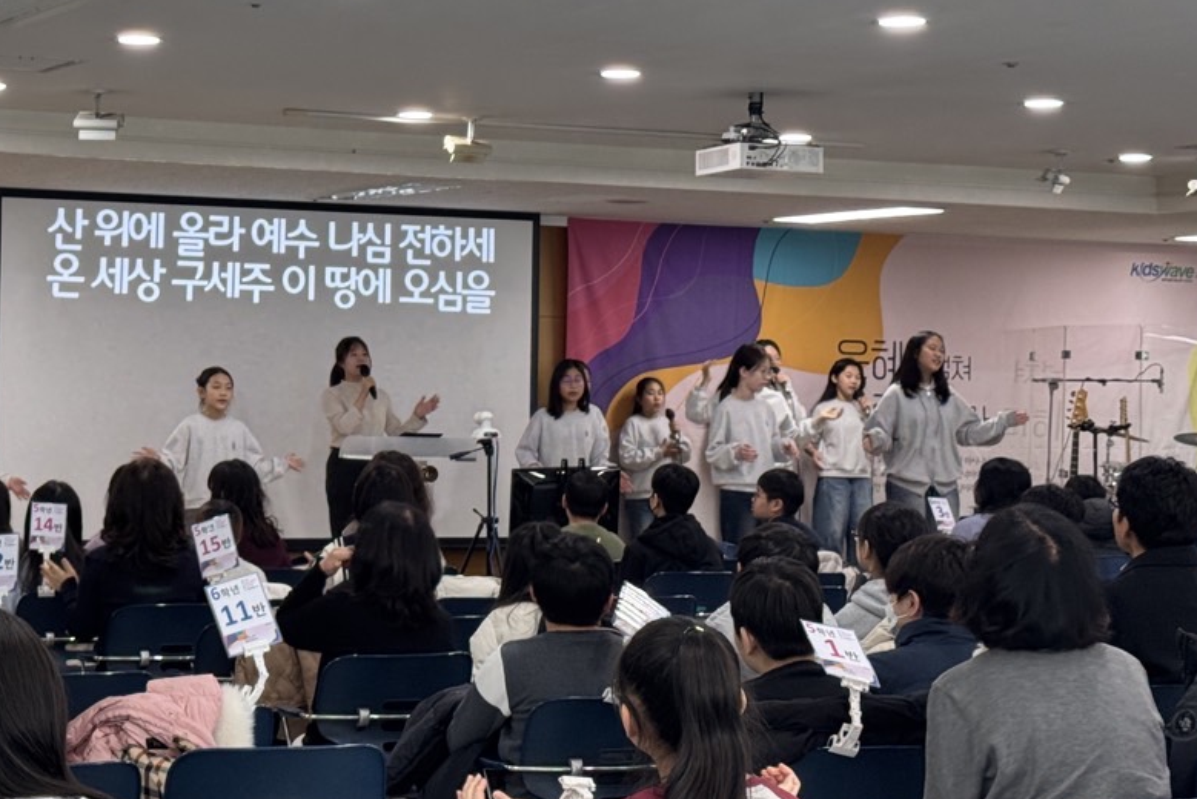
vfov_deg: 16.6
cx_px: 252
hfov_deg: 24.4
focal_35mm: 82
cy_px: 252
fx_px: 2727
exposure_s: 1/60
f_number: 1.78
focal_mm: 6.76
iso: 100
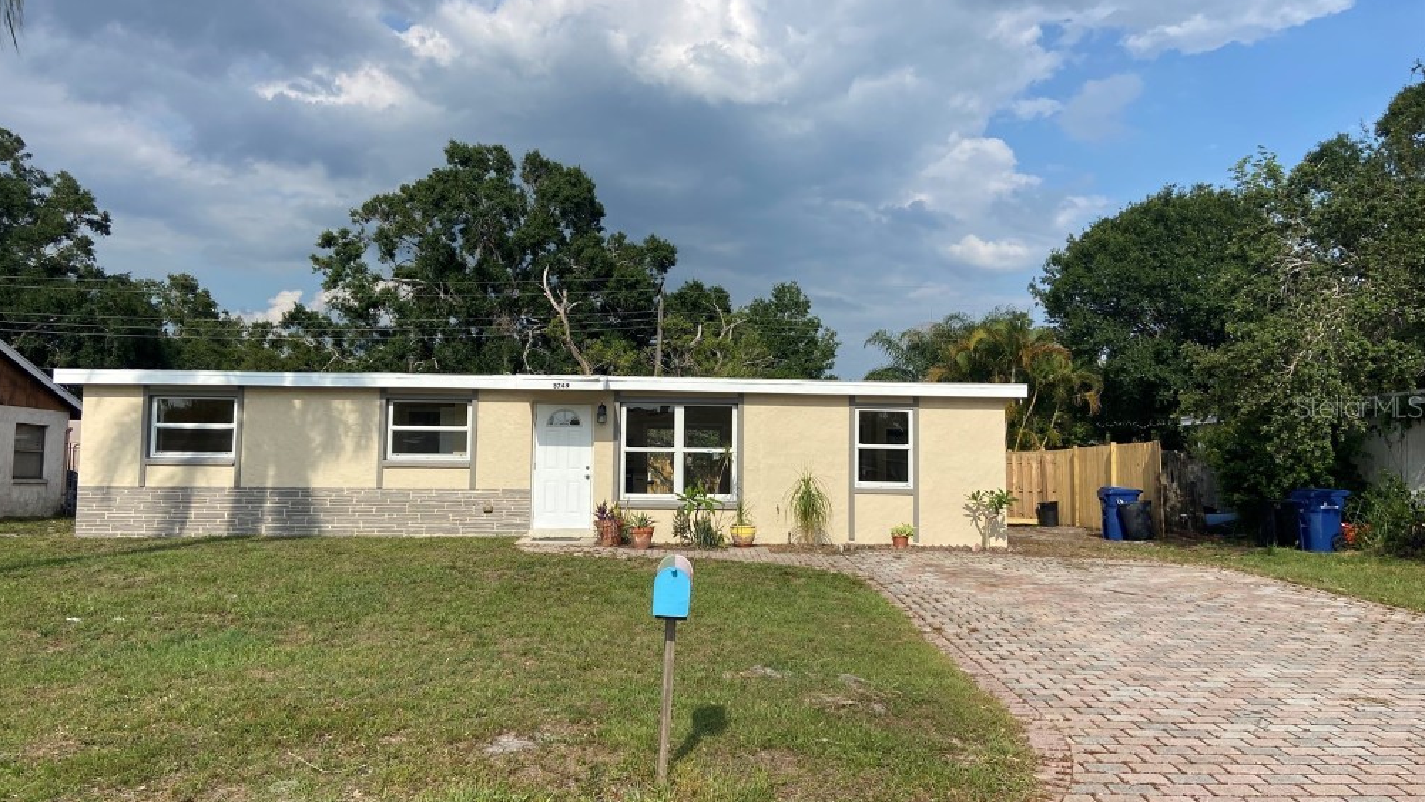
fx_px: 1096
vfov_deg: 40.2
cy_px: 406
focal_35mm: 29
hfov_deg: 66.0
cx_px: 700
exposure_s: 1/3731
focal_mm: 4.25
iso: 32
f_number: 1.8
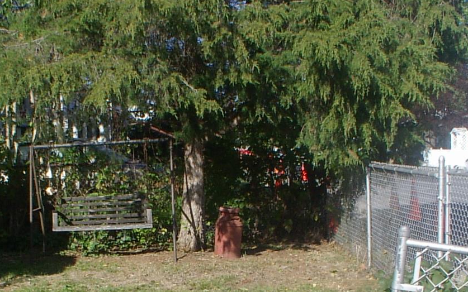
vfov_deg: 17.2
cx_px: 168
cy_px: 259
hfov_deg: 27.4
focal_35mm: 75
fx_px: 957
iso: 100
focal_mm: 5.8
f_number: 6.7
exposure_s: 1/210
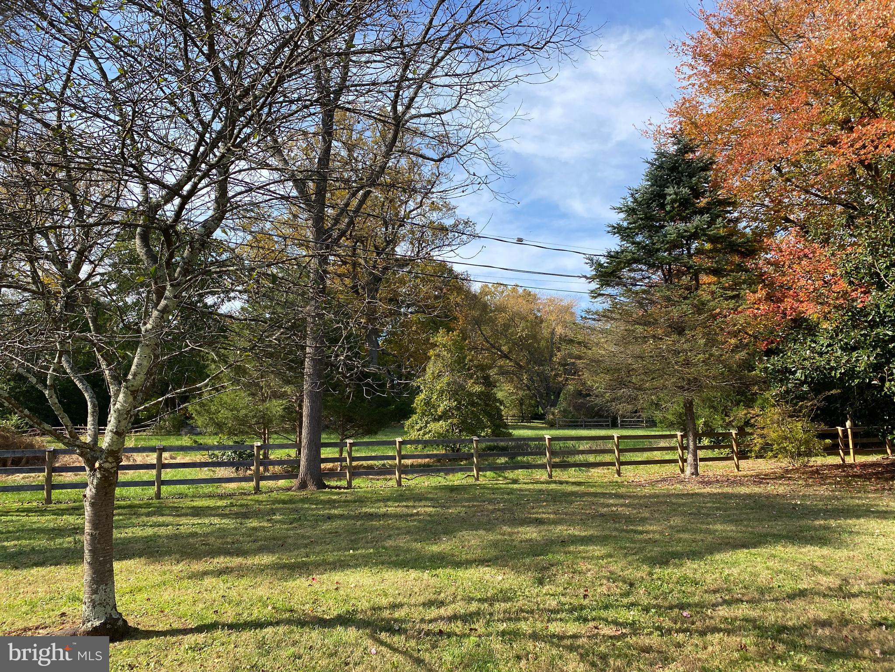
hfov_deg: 67.3
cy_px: 336
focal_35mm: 26
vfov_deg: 53.1
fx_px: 672
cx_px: 448
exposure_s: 1/1218
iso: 32
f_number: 1.8
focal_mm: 4.25
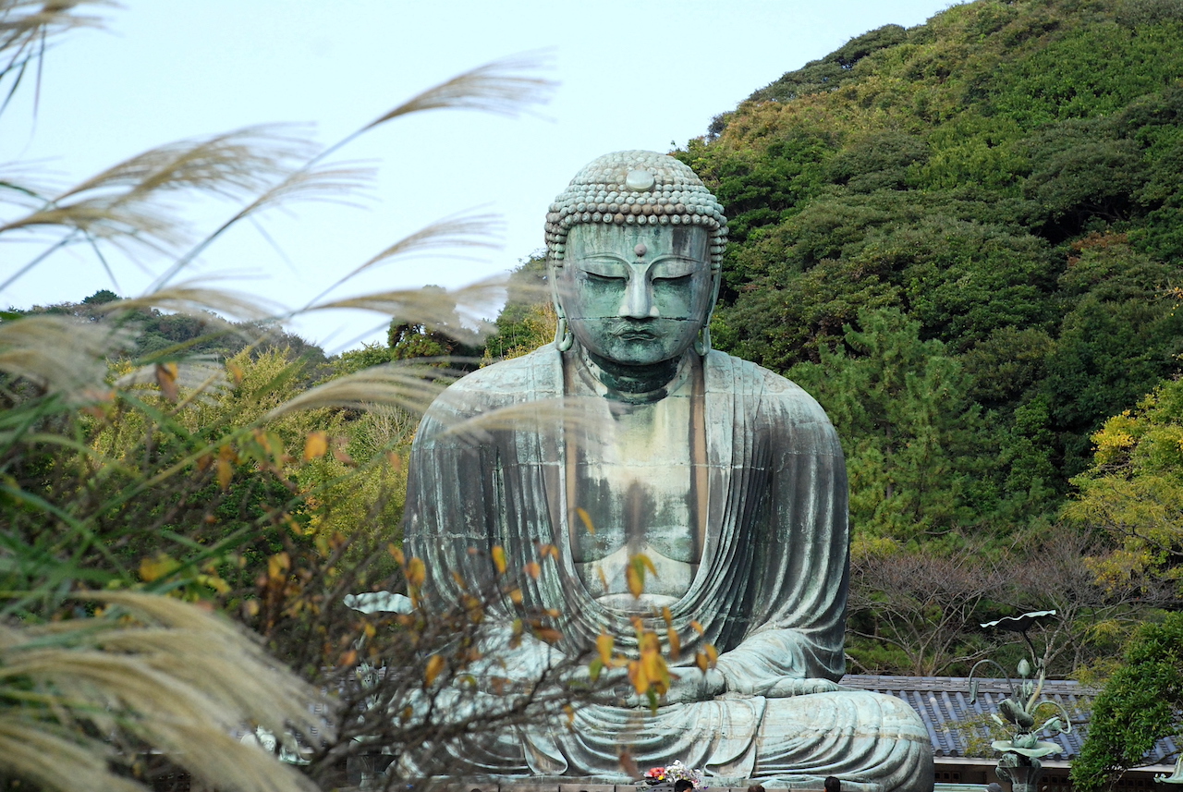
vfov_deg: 13.1
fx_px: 3455
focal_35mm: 105
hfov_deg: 19.4
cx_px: 592
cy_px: 396
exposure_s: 1/800
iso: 640
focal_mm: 70
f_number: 7.1
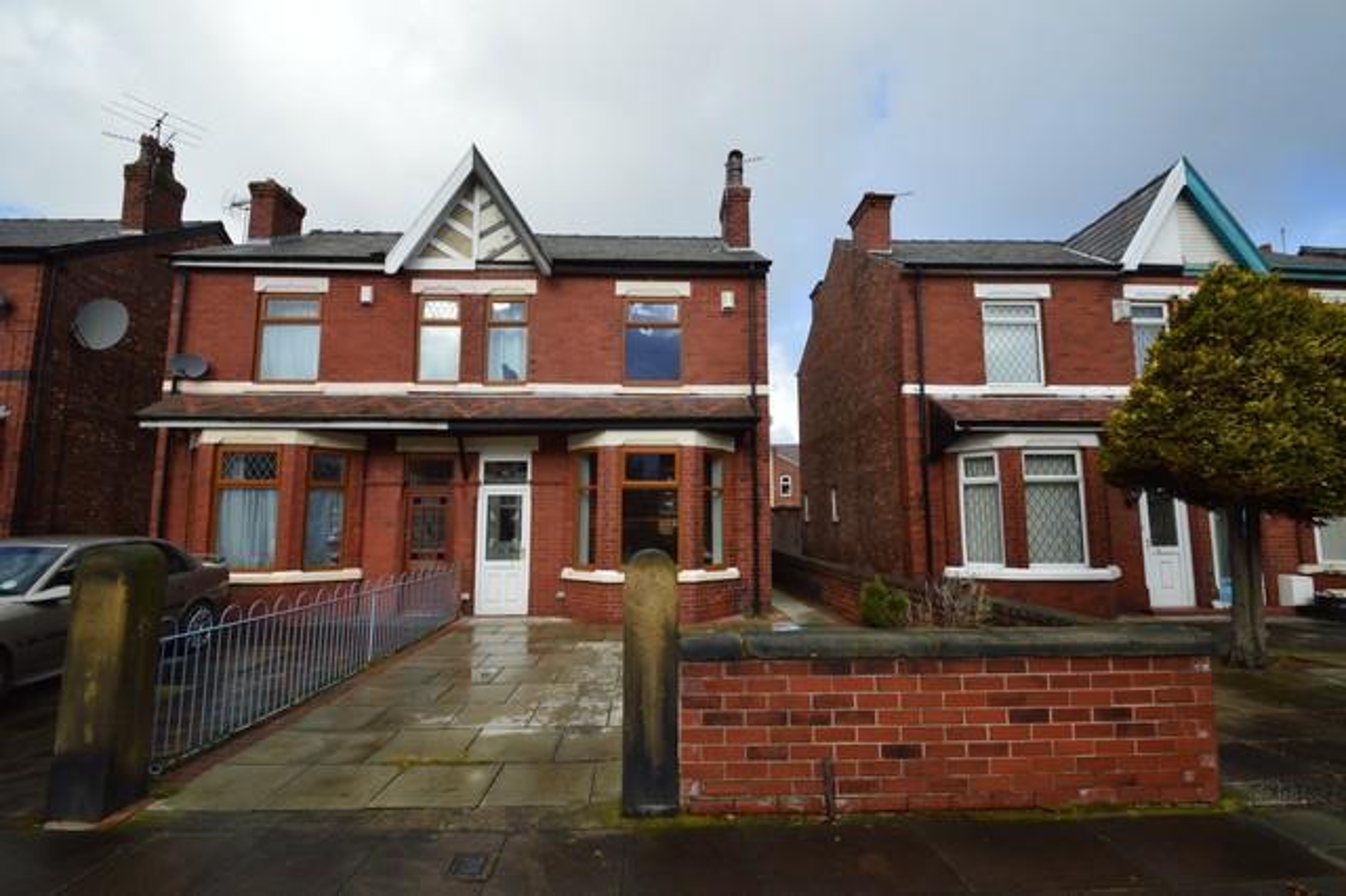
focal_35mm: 15
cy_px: 448
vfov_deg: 77.3
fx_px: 561
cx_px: 673
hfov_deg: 100.4
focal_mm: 10
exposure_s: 1/320
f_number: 10
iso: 400
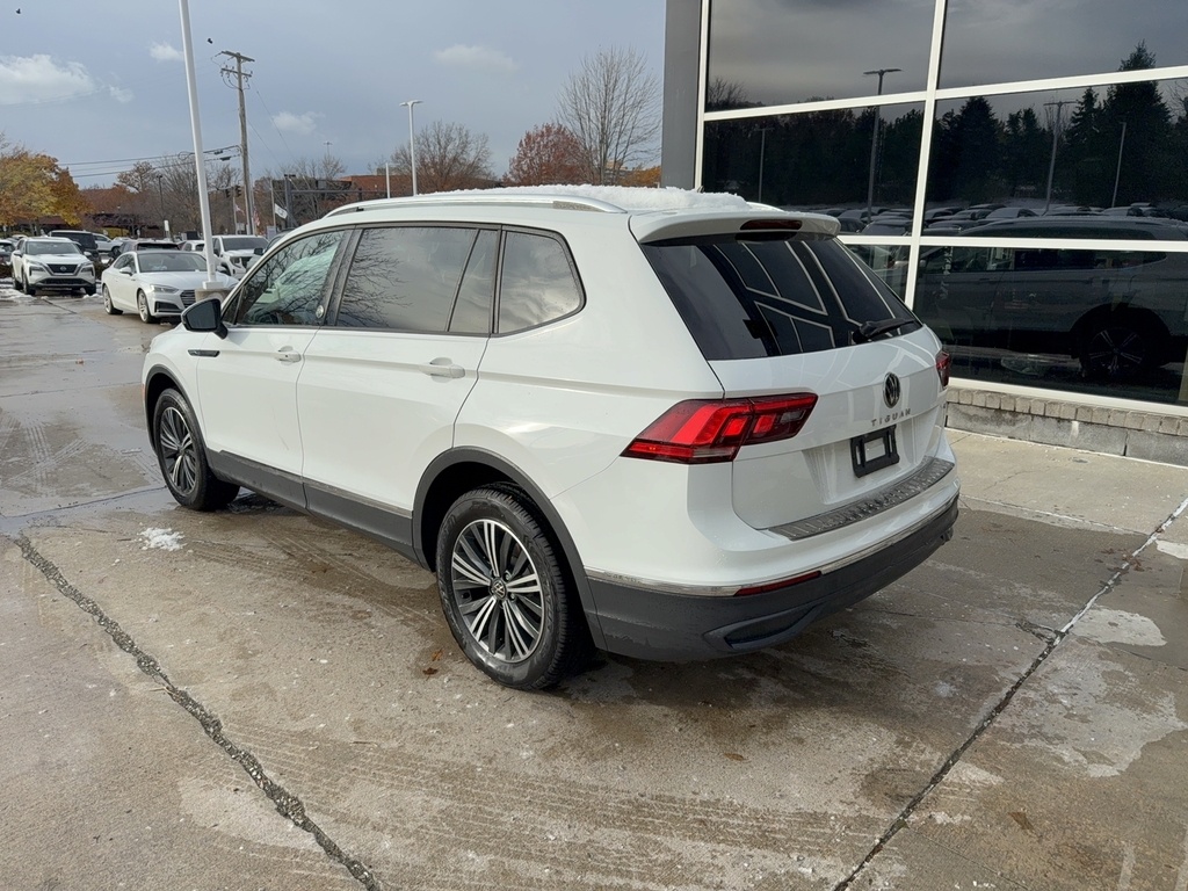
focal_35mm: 24
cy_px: 446
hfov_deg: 71.6
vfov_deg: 56.8
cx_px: 594
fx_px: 824
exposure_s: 1/2703
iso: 80
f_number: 1.78
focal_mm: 6.76
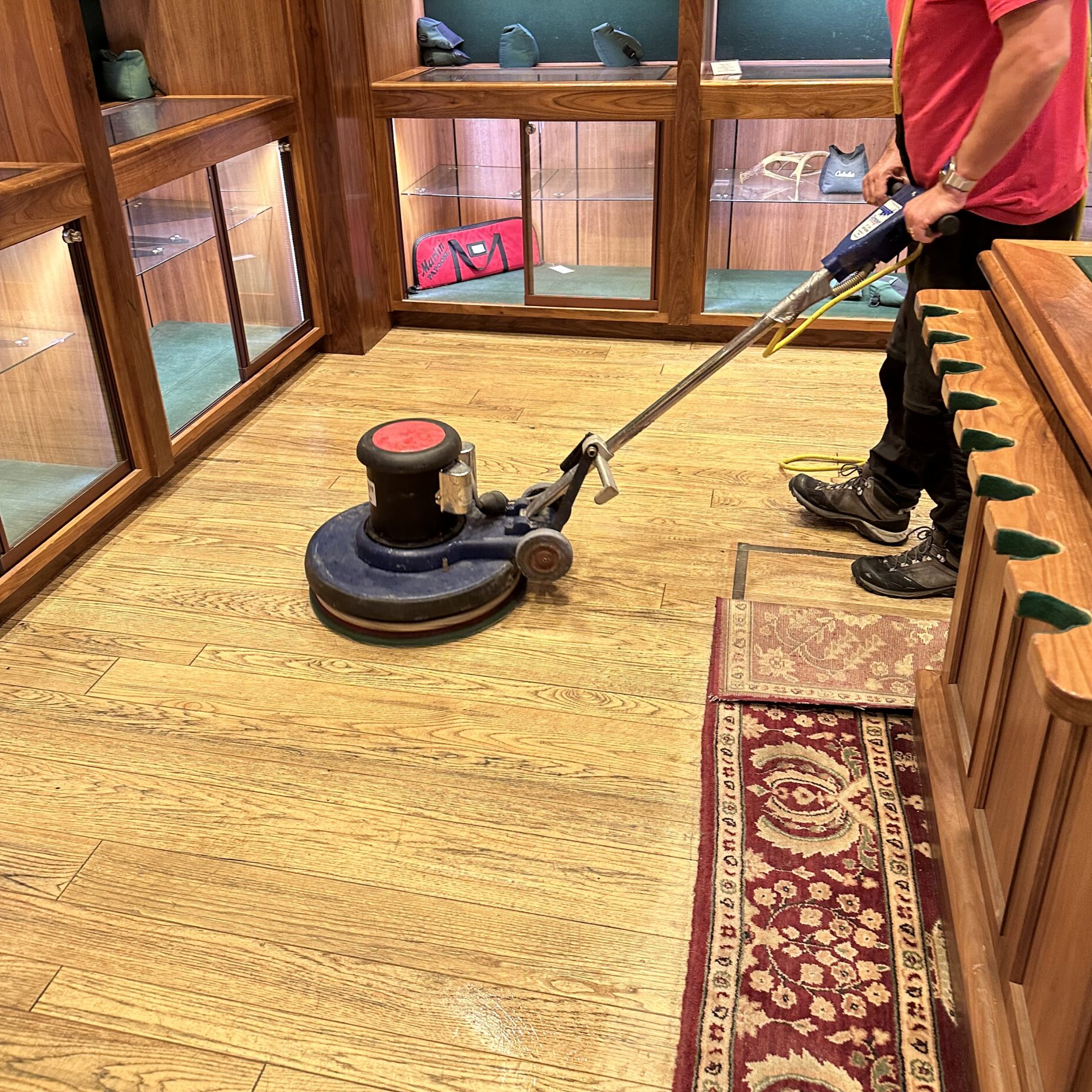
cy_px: 455
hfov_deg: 55.6
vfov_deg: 55.3
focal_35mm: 29
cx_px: 535
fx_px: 1035
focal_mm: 6.86
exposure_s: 1/60
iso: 250
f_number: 1.78
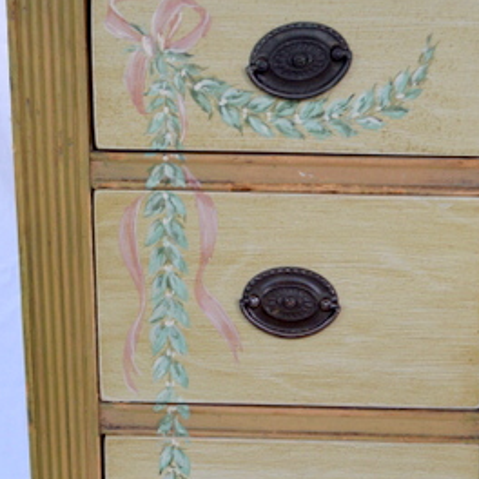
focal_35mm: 81
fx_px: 1268
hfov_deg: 21.4
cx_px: 285
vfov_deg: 21.0
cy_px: 426
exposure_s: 1/80
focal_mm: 24
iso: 400
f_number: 4.5
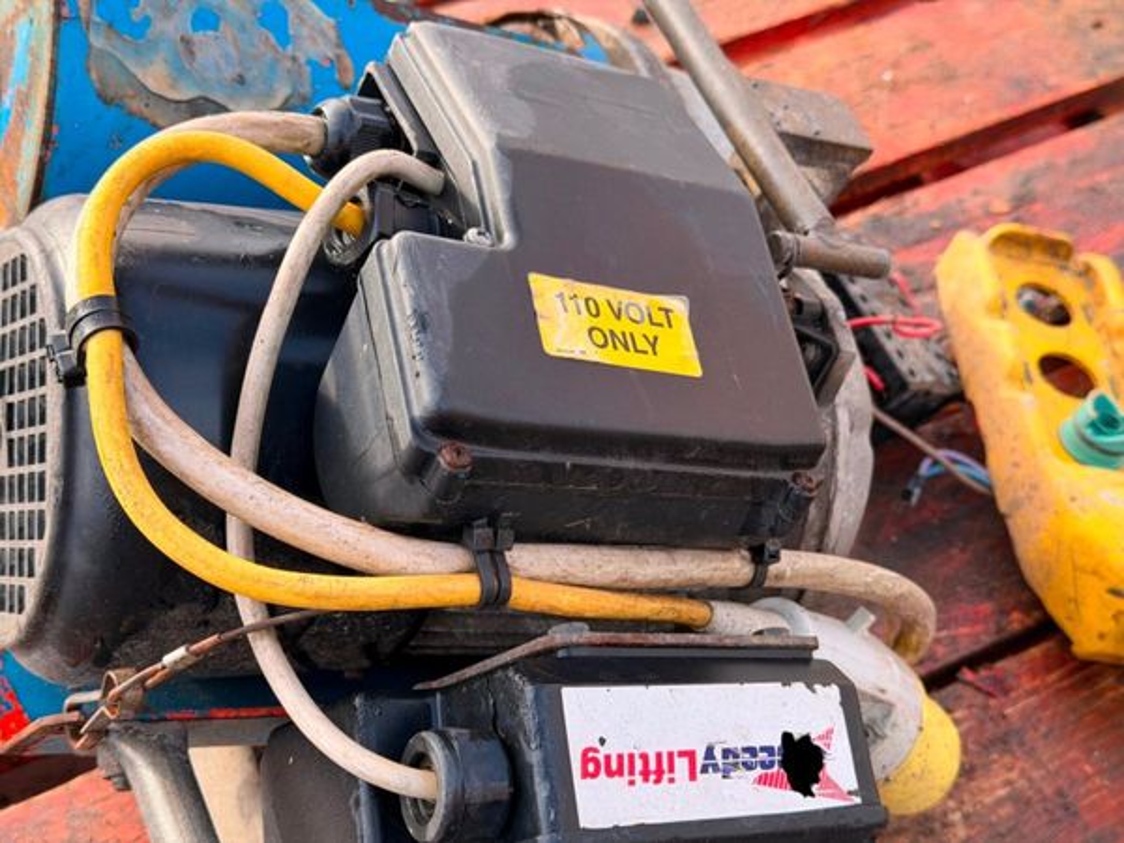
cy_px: 422
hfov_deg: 39.7
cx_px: 562
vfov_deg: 30.3
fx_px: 1559
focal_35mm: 48
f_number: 1.78
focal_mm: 6.76
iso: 64
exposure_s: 1/368
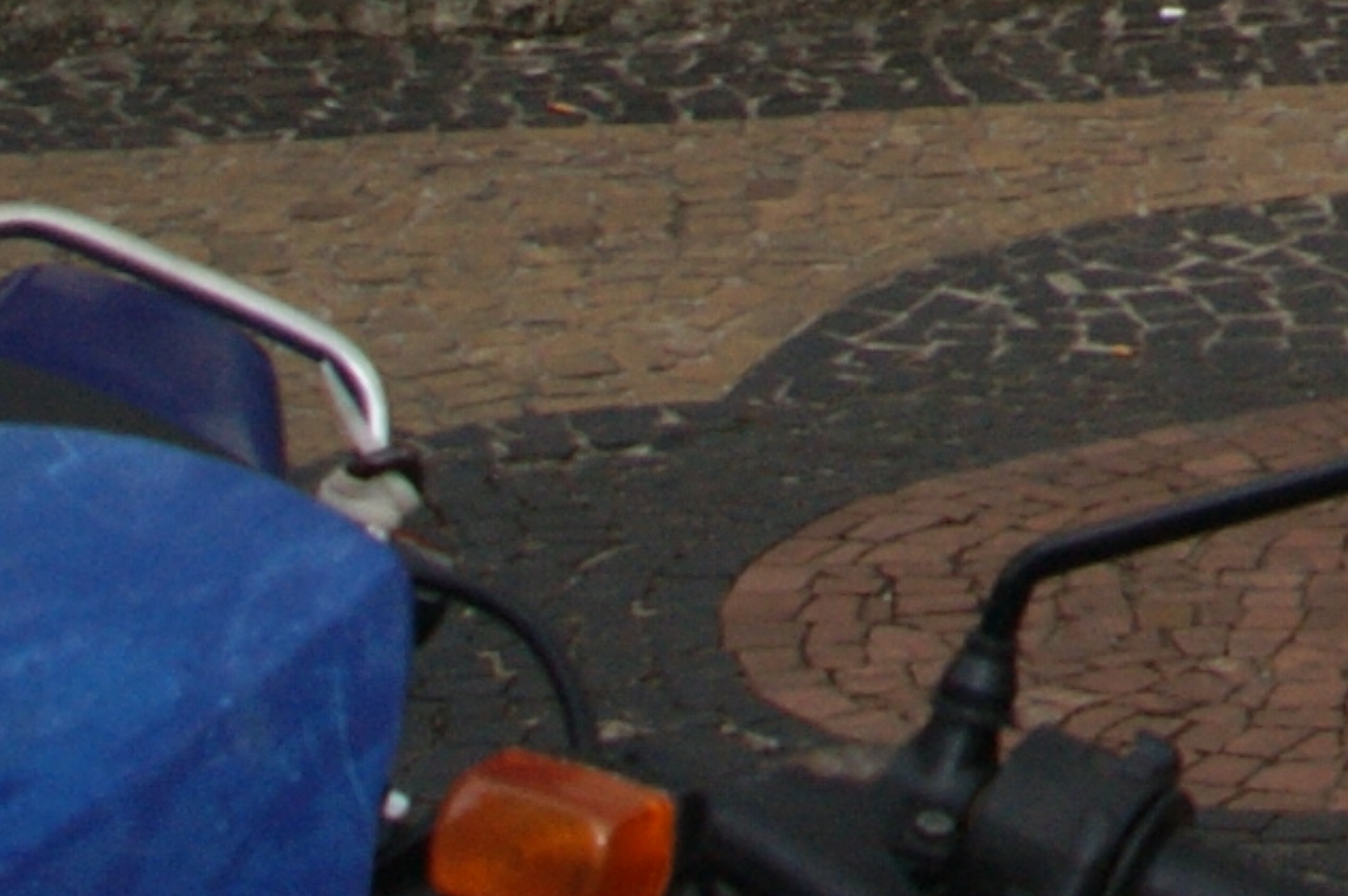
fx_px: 7333
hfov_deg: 9.9
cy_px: -1866
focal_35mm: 196
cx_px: 2558
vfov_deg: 6.4
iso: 100
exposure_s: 1/160
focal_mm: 18
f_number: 9
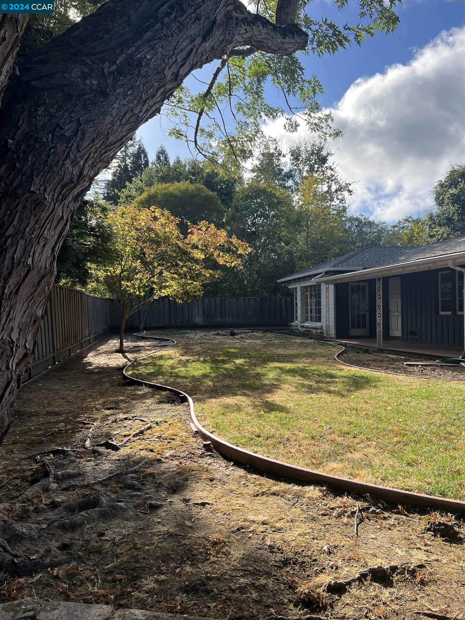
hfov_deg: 53.1
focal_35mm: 26
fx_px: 466
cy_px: 310
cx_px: 232
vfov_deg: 67.3
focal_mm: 5.7
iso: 50
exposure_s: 1/1901
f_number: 1.5
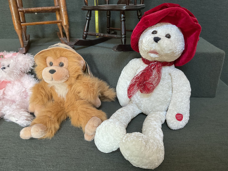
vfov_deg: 48.2
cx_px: 114
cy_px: 86
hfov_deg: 61.7
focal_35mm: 29
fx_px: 191
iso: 160
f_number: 1.8
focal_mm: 3
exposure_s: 1/60
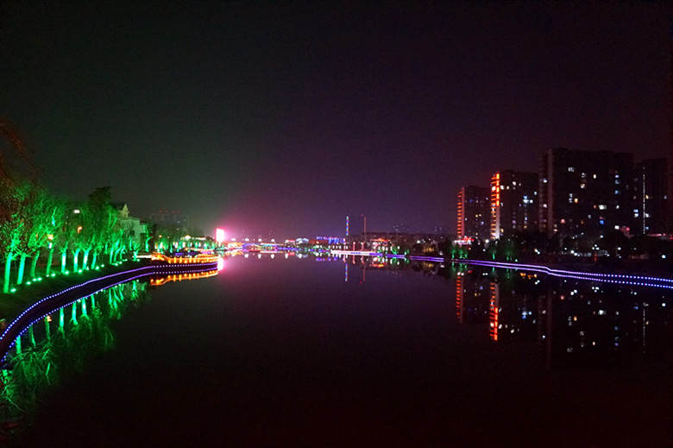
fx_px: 504
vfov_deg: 47.9
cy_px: 224
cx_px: 336
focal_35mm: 27
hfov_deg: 67.4
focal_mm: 18
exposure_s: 1/60
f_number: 2.8
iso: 6400
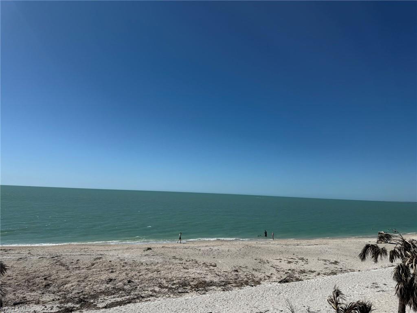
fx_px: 289
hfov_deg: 71.6
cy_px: 156
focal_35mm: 24
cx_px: 208
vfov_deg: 56.8
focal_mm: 6.76
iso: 80
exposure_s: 1/11905
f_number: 1.78
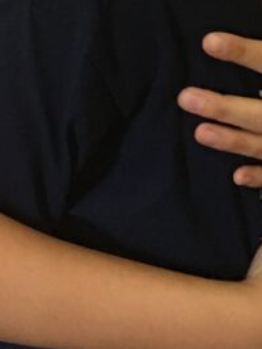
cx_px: -113
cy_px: -239
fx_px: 1259
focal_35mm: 125
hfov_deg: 11.5
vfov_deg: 14.3
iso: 100
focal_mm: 4.15
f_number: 2.2
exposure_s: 1/15
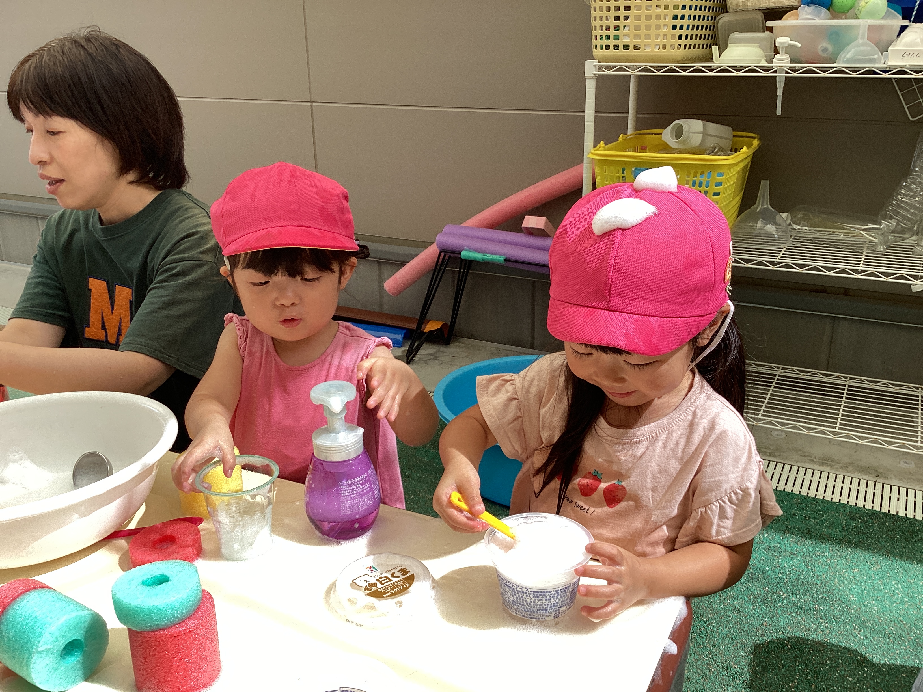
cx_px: 462
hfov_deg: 58.4
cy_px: 346
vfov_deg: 45.4
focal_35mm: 31
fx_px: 827
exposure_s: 1/224
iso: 25
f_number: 2.4
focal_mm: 3.3
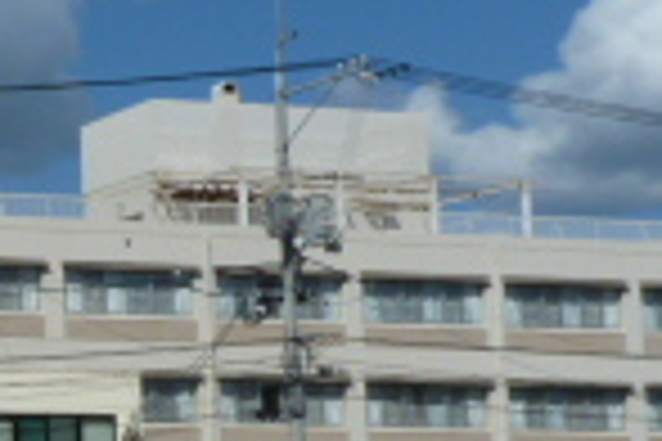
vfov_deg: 10.1
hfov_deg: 13.6
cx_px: -504
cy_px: 364
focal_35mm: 136
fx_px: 2501
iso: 80
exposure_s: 1/1000
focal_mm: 5
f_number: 5.6
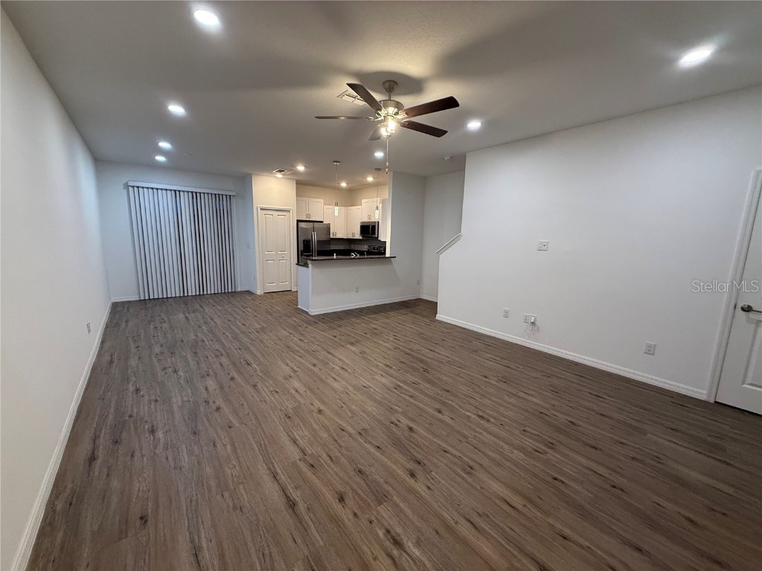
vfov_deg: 85.7
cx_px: 381
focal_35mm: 14
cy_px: 286
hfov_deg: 102.1
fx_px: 308
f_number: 2.2
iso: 250
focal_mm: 2.22
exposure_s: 1/120
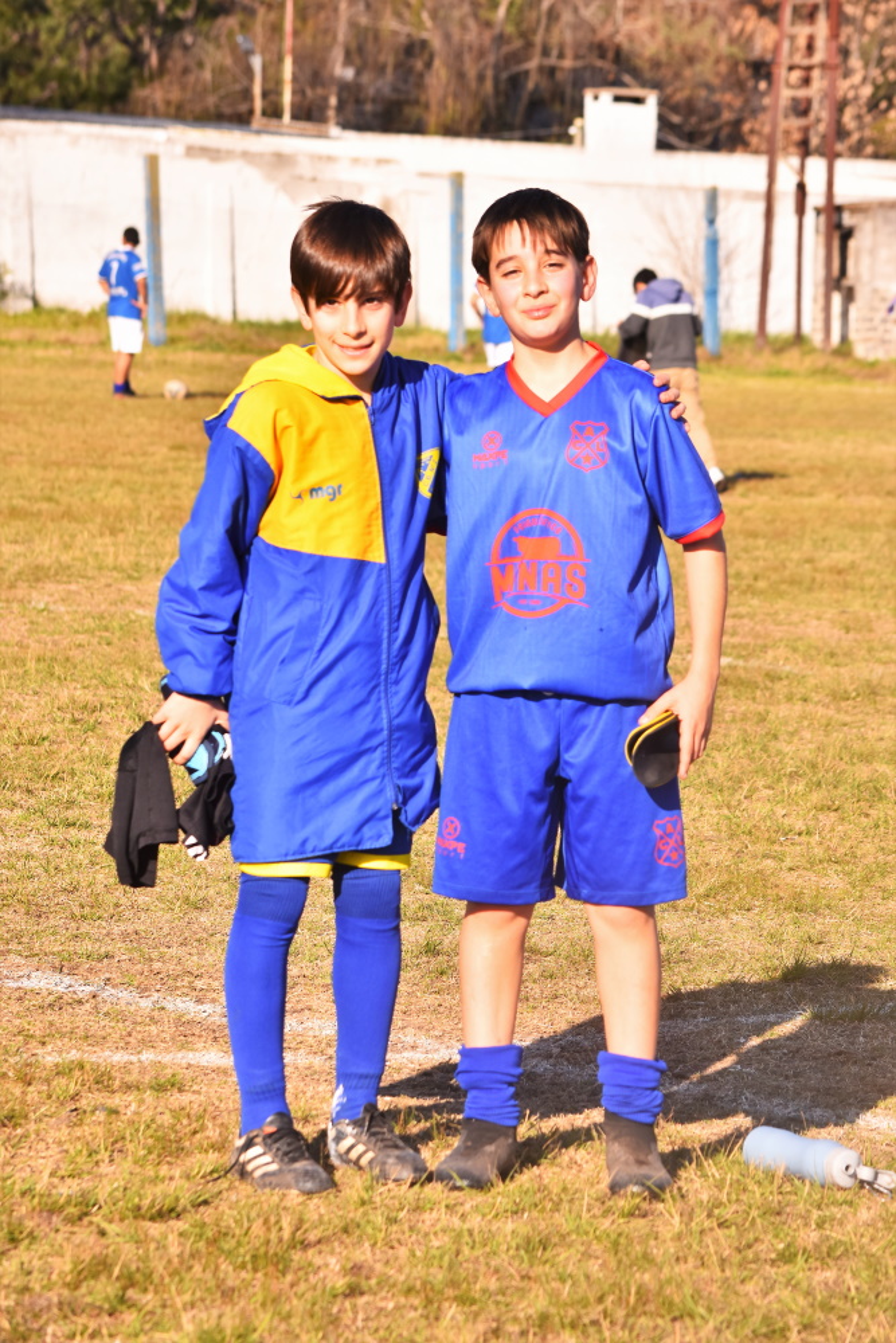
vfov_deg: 12.5
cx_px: 448
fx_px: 6157
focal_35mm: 165
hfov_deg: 8.3
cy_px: 672
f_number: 6.3
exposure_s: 1/500
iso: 160
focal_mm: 110
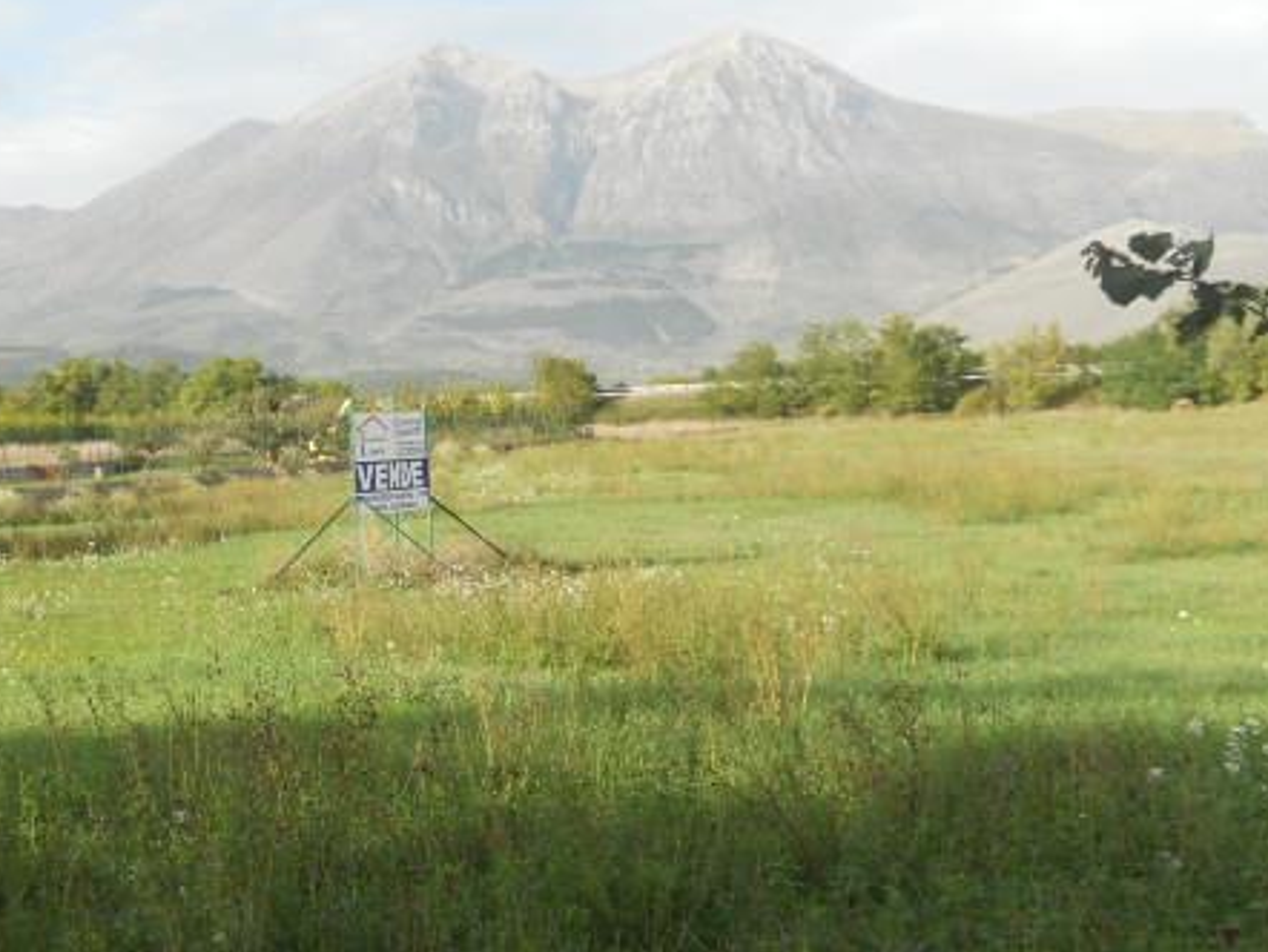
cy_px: 680
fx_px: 2016
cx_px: 413
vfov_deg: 26.3
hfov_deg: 34.6
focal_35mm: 55
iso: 80
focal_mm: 6.9
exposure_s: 1/320
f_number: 3.9
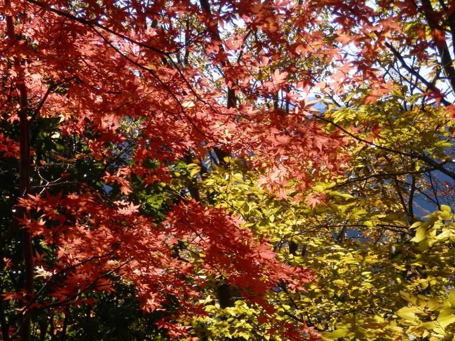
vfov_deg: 20.2
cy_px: 170
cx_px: 228
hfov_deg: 26.7
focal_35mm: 73
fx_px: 960
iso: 80
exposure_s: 1/250
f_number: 4.5
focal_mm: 13.1
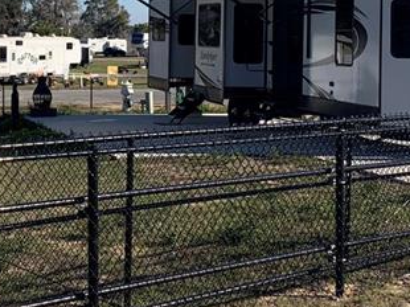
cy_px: 41
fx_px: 1018
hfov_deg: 22.5
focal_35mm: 86
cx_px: 86
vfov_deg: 16.9
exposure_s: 1/2114
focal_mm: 4.25
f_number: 1.8
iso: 25
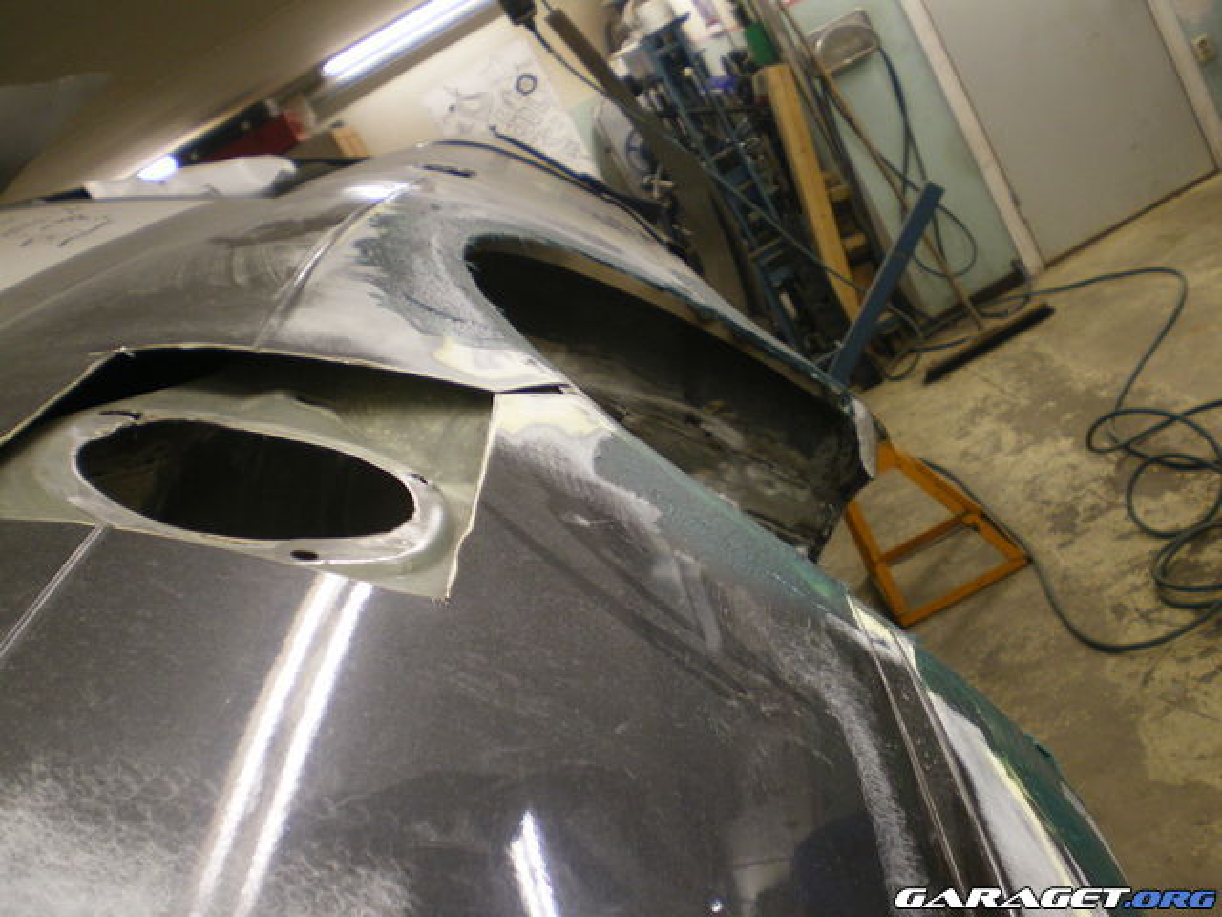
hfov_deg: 49.0
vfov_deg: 37.7
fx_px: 1341
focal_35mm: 38
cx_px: 611
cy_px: 458
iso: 160
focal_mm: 6.3
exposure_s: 1/30
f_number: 3.1
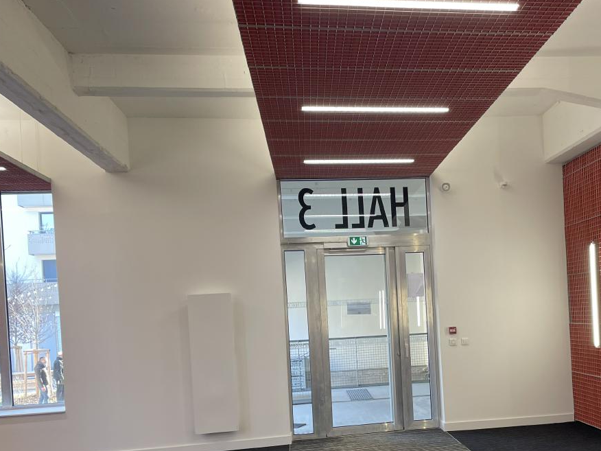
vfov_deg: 37.0
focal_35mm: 38
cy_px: 327
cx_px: 419
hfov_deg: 47.9
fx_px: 660
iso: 100
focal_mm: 4.2
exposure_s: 1/120
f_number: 1.6
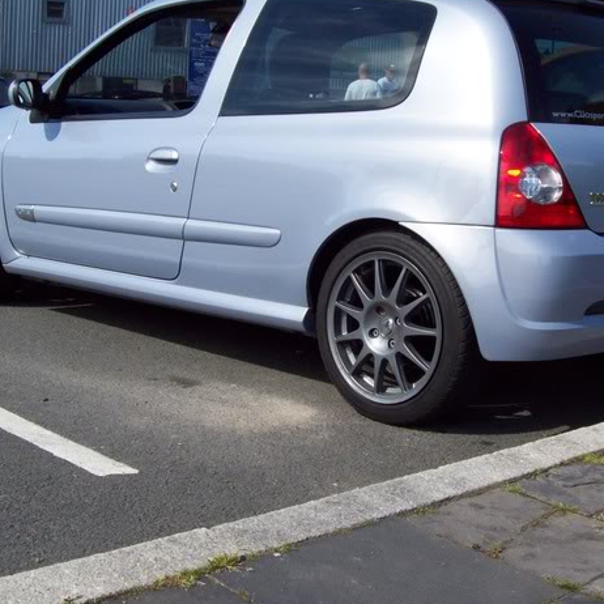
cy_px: 271
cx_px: 331
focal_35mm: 55
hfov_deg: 31.1
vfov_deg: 31.1
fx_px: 1086
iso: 80
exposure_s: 1/341
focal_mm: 6
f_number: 4.8
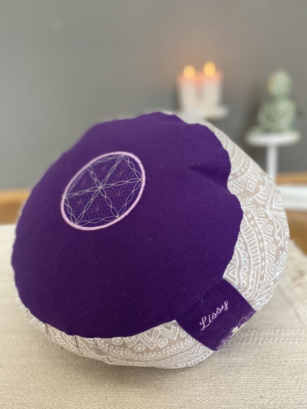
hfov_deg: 53.1
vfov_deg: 67.3
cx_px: 154
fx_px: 307
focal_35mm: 26
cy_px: 204
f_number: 1.8
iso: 500
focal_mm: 4.25
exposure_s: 1/51
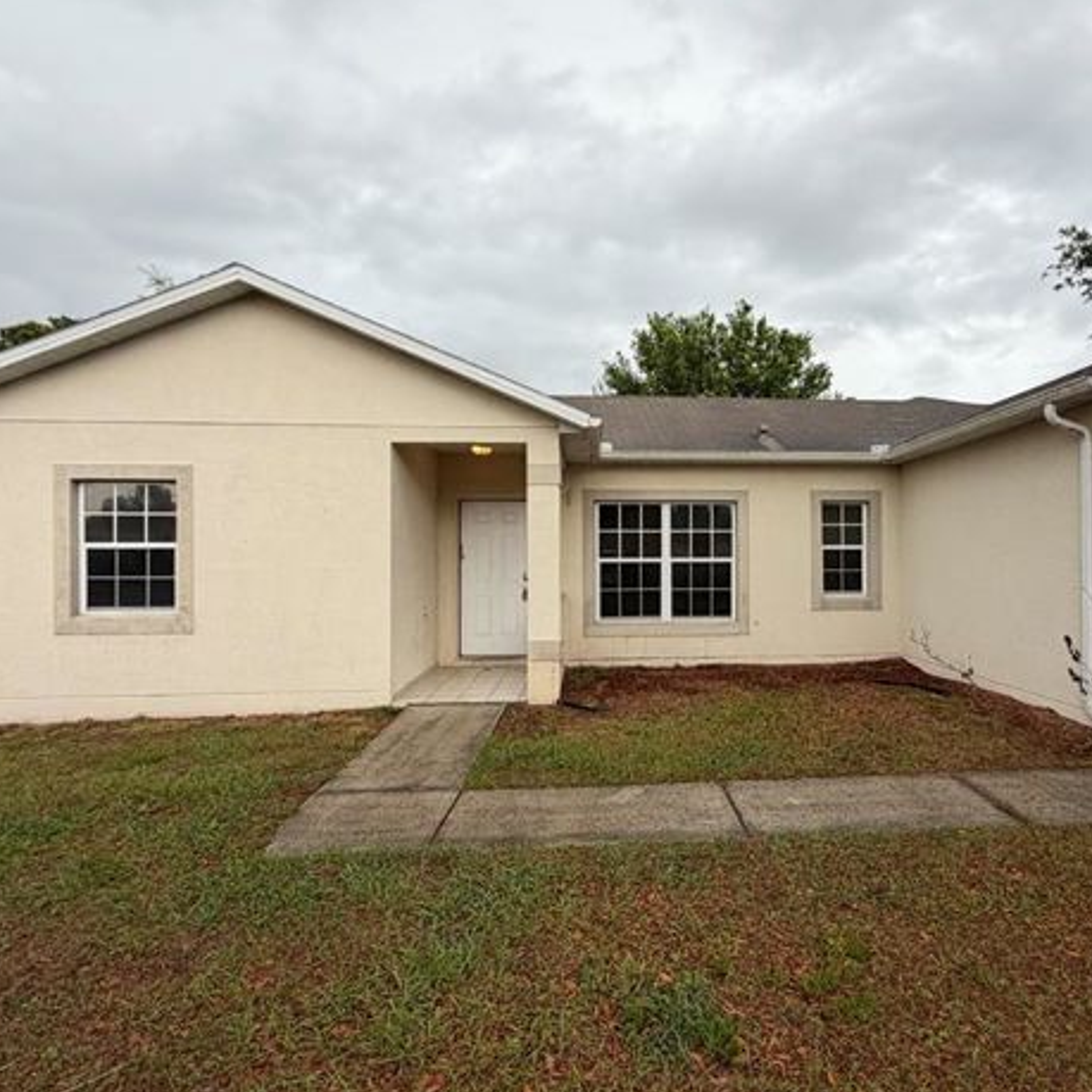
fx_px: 678
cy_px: 559
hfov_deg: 76.9
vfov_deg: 77.7
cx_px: 648
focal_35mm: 19
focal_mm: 2.22
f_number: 2.2
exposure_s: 1/386
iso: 50
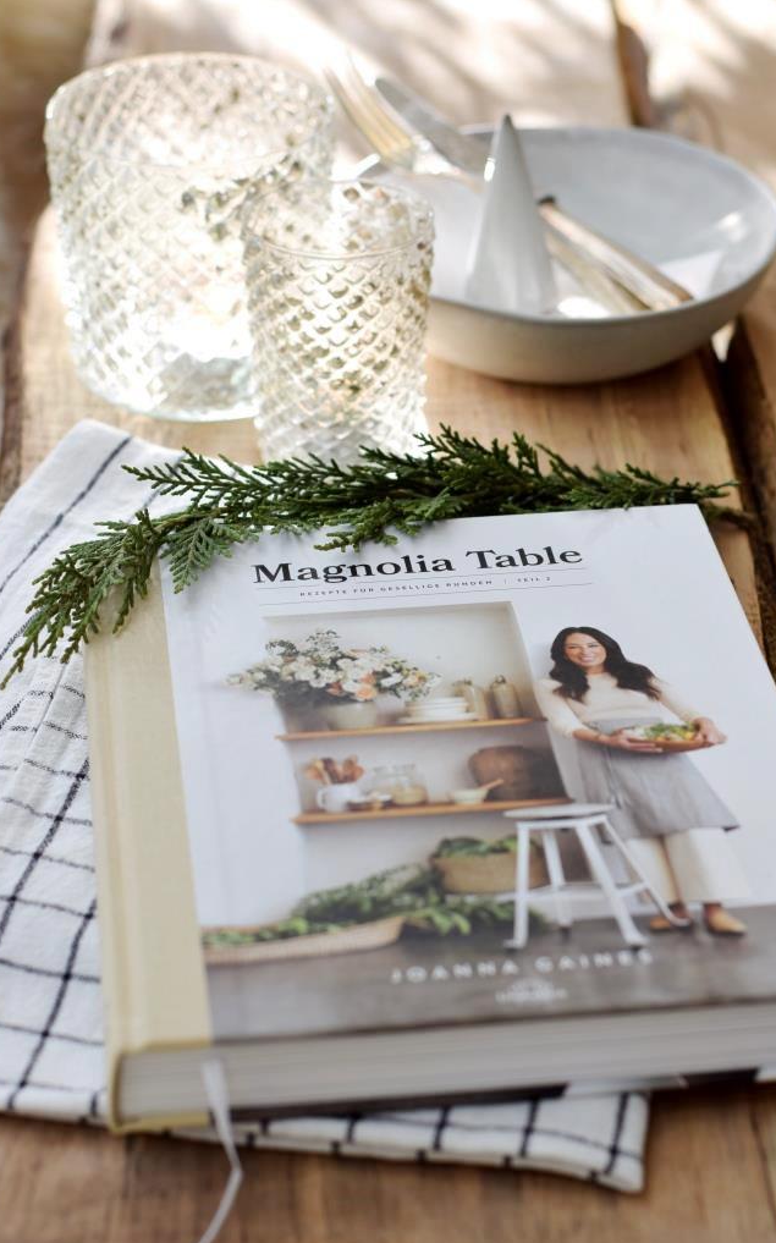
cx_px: 403
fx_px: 2607
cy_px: 623
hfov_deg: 16.9
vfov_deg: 26.8
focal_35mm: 77
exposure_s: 1/250
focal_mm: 50
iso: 160
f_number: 3.5
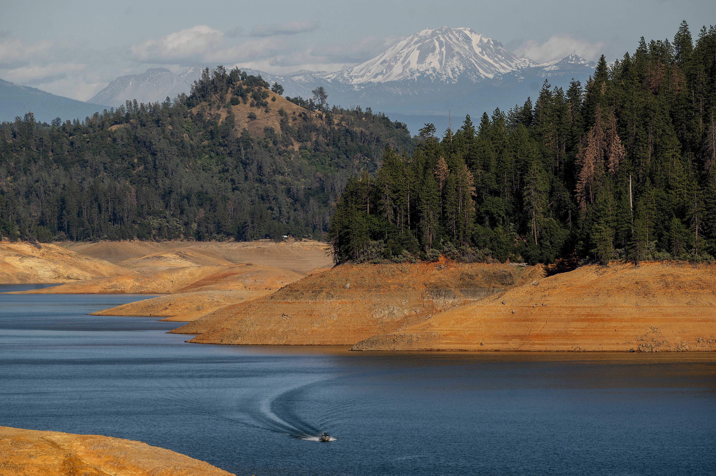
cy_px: 238
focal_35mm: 300
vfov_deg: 4.6
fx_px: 5963
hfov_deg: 6.9
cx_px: 358
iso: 200
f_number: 5.6
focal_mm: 300
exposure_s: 1/2000
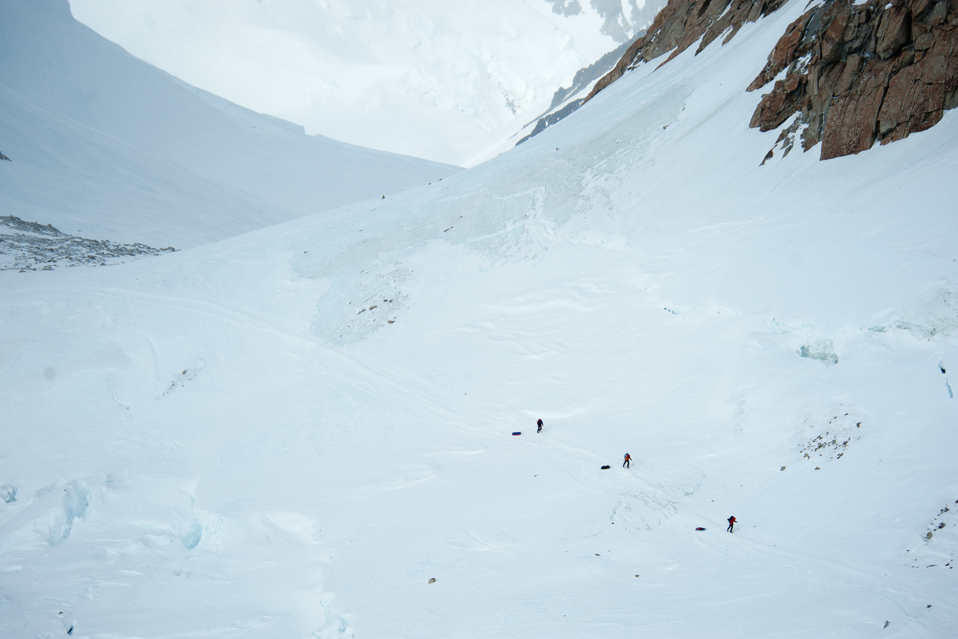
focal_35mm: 131
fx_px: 3486
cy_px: 319
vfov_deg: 10.5
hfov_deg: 15.6
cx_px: 480
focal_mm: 130
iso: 400
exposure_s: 1/2500
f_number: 5
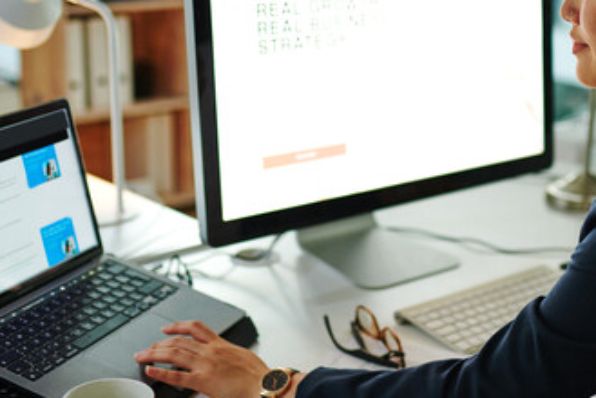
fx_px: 1127
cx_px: 447
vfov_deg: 19.9
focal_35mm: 68
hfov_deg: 29.2
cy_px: 109
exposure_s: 1/160
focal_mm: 35
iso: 800
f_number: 2
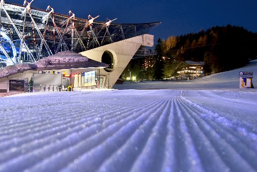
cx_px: 80
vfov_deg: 46.4
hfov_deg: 63.3
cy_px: 91
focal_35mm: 28
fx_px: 200
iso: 100
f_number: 4
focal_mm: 12
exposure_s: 30
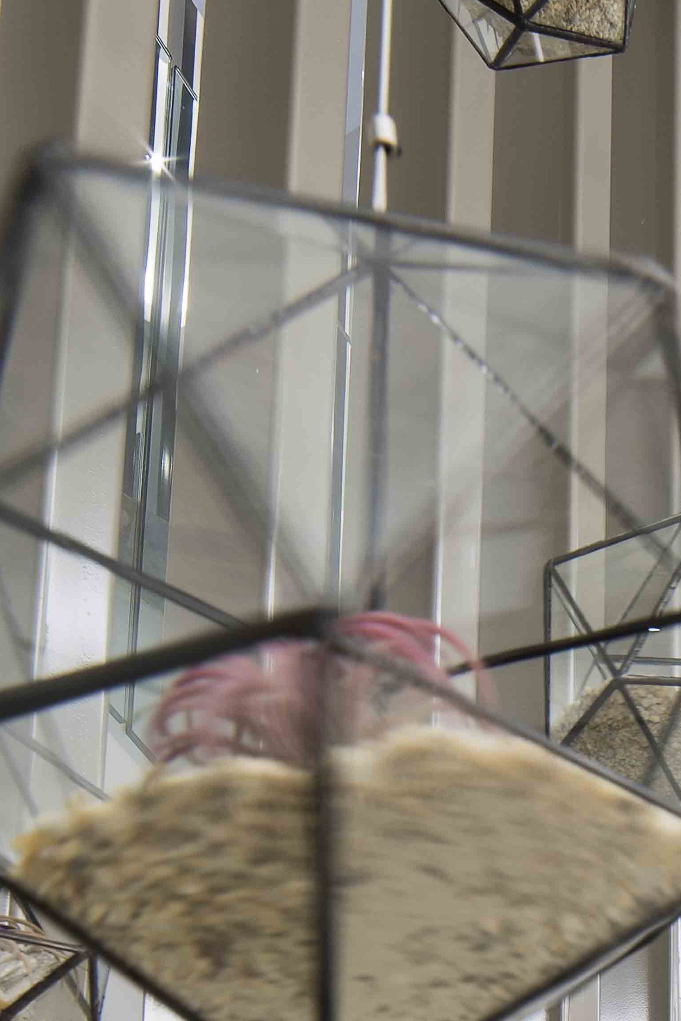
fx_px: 1276
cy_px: 1066
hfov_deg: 27.0
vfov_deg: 37.8
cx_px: 784
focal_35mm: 45
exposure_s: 8
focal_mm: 14
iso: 50
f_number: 11
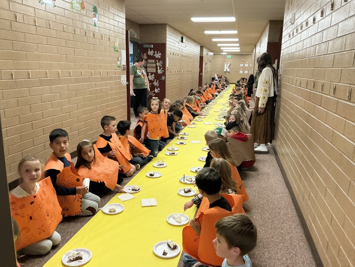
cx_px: 178
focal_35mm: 28
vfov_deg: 49.7
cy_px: 134
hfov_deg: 63.4
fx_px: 287
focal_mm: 3
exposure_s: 1/60
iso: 250
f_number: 1.8
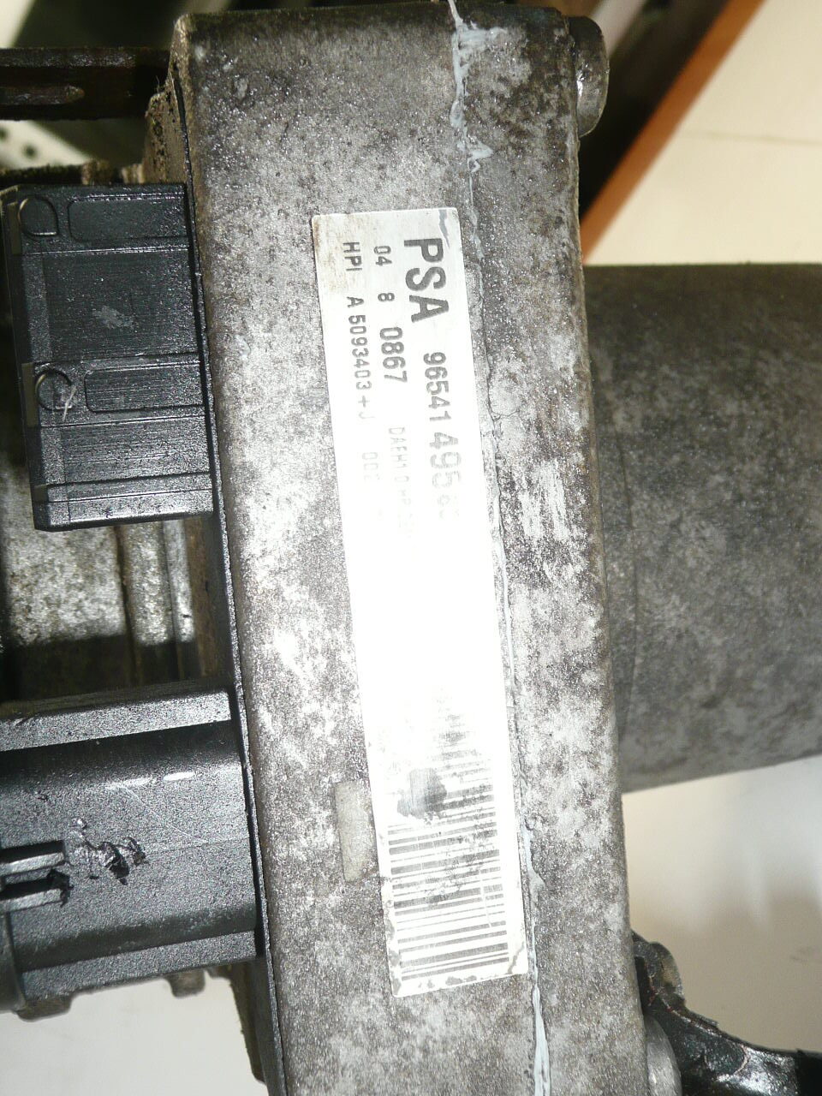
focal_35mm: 36
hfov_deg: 39.7
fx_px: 1140
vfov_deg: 51.4
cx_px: 411
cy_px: 548
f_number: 3.3
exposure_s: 1/30
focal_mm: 4.6
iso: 100
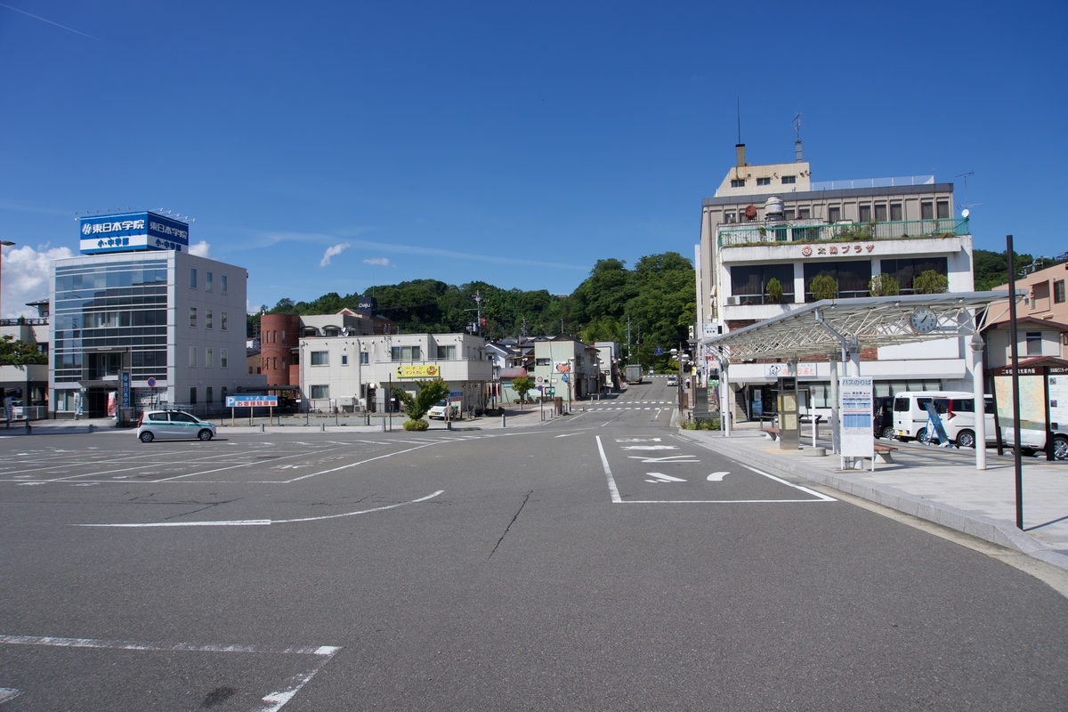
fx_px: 712
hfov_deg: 73.7
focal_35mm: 24
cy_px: 356
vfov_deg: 53.1
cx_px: 534
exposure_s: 1/800
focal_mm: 16
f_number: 8
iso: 200
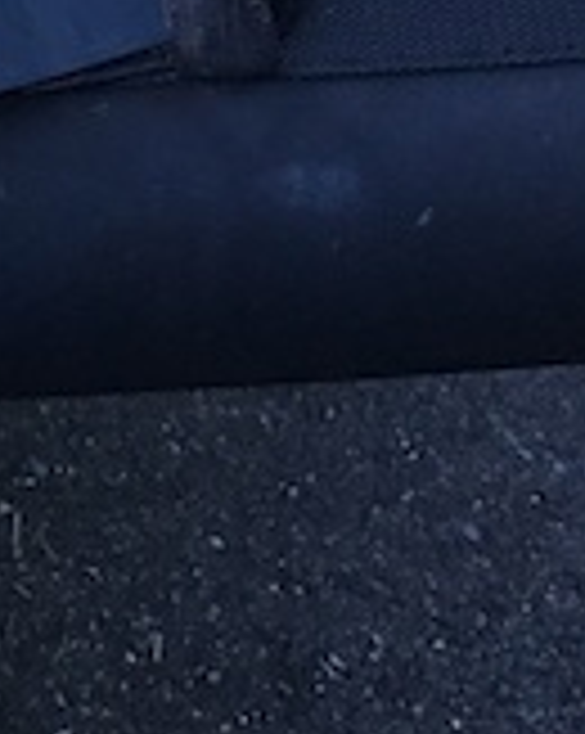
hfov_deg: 10.0
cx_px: -720
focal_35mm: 139
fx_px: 3014
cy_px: -423
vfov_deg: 13.0
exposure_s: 1/30
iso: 125
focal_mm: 4.15
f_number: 2.2
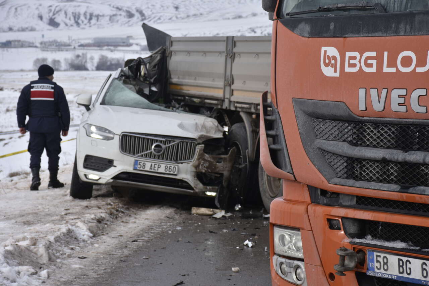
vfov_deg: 11.4
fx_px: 1430
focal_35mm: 120
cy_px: 143
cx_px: 214
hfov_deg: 17.1
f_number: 8
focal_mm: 80
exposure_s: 1/500
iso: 160
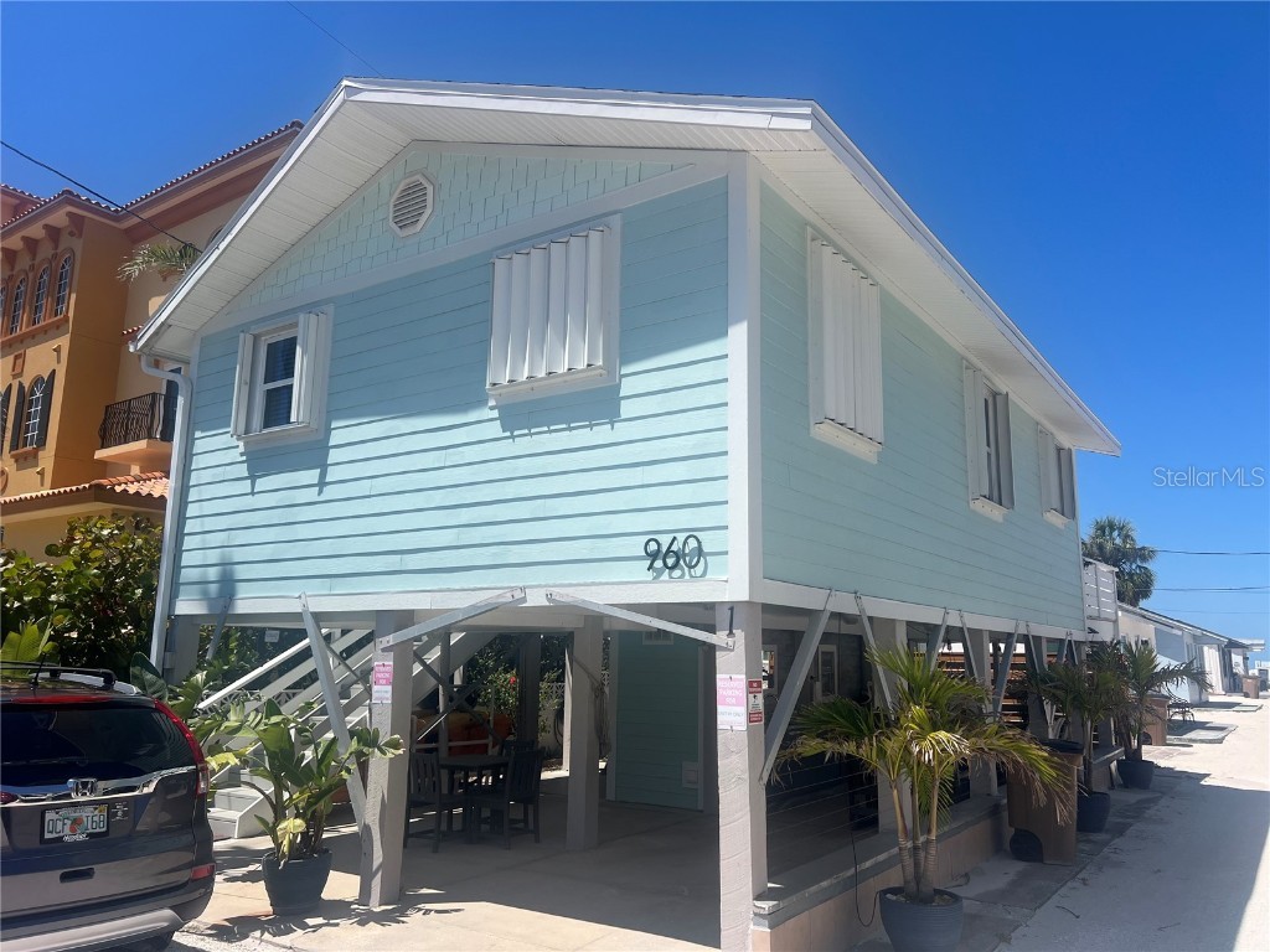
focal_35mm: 26
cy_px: 476
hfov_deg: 67.3
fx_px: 954
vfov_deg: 53.1
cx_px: 635
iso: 50
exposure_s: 1/6211
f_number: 1.5
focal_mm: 5.7
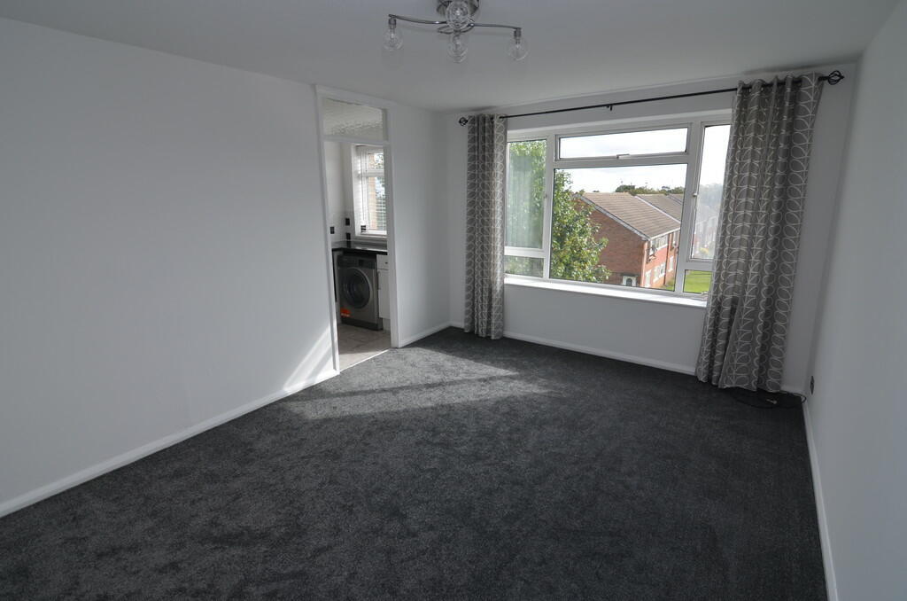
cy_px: 300
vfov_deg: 71.8
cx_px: 454
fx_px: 415
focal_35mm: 16
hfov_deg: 95.1
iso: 200
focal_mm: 11
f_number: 7.1
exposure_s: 1/200
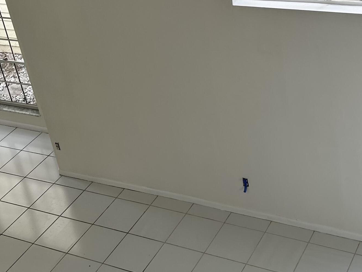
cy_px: 51
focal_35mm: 59
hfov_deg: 32.7
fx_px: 617
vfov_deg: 24.4
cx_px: 199
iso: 40
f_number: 1.5
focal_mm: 5.7
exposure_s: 1/220
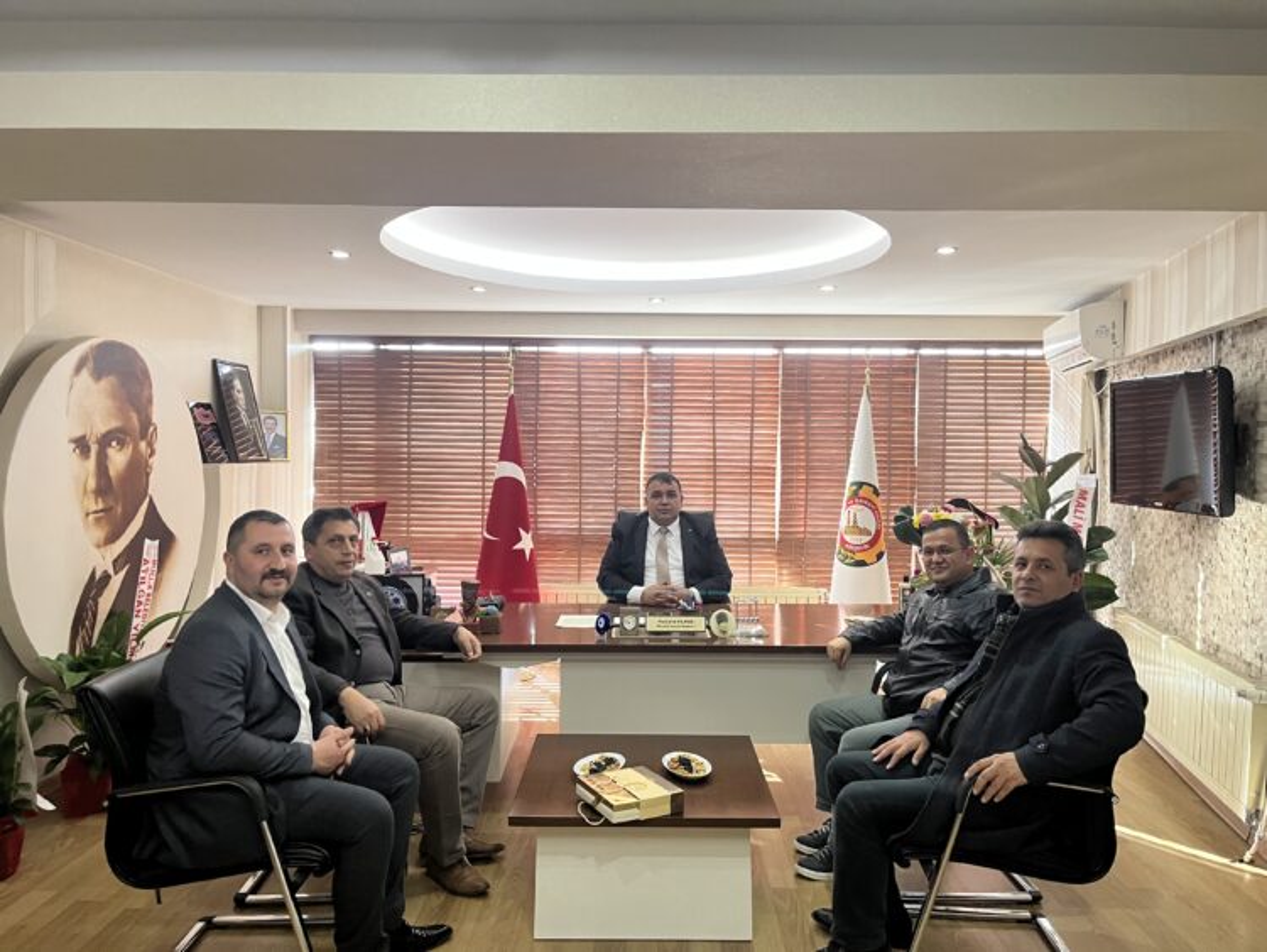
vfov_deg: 53.1
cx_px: 634
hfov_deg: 67.3
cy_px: 476
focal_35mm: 26
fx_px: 952
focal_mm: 5.1
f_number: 1.6
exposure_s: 1/50
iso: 200
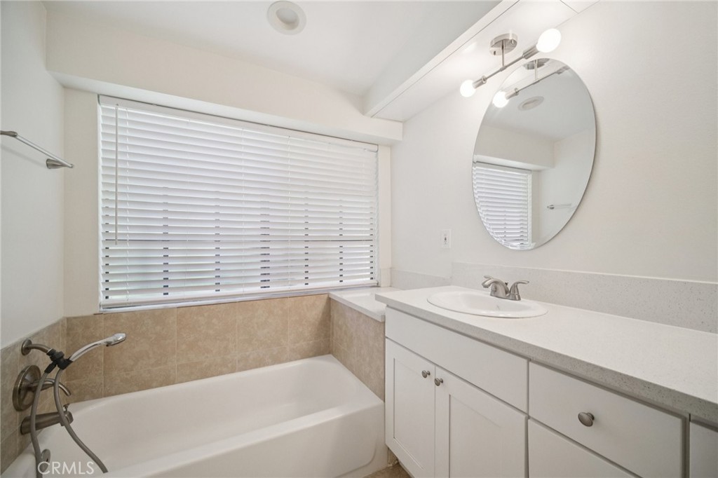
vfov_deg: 81.2
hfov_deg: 104.3
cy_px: 239
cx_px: 359
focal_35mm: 14
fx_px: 279
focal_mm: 9
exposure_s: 1/30
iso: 400
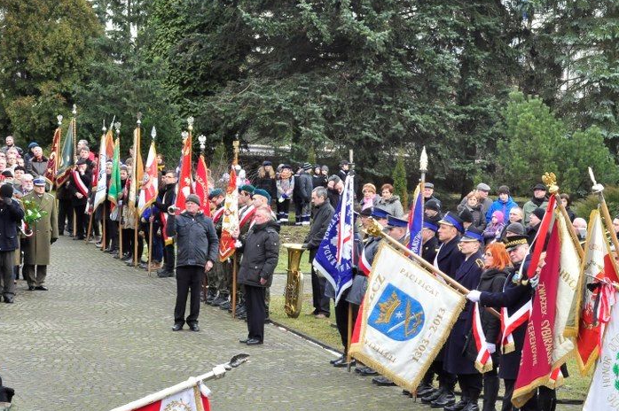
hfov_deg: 18.5
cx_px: 435
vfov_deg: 12.4
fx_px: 1890
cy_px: 290
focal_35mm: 110
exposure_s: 1/80
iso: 800
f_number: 13
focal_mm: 50
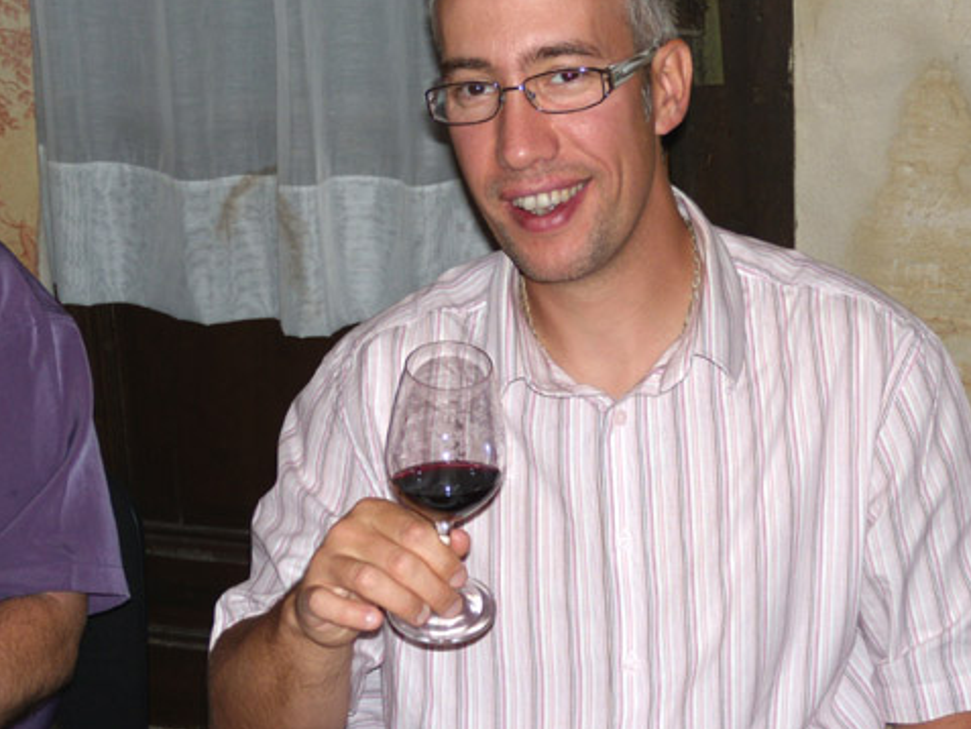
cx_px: 609
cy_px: 320
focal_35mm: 73
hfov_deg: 26.6
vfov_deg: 20.2
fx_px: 2048
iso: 80
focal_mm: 10.4
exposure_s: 1/30
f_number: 4
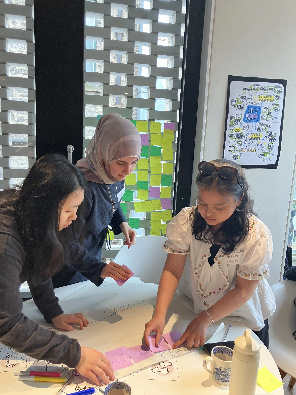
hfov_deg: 49.7
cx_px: 148
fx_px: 319
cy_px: 198
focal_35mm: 28
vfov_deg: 63.4
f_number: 1.8
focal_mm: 3.99
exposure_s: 1/50
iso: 80
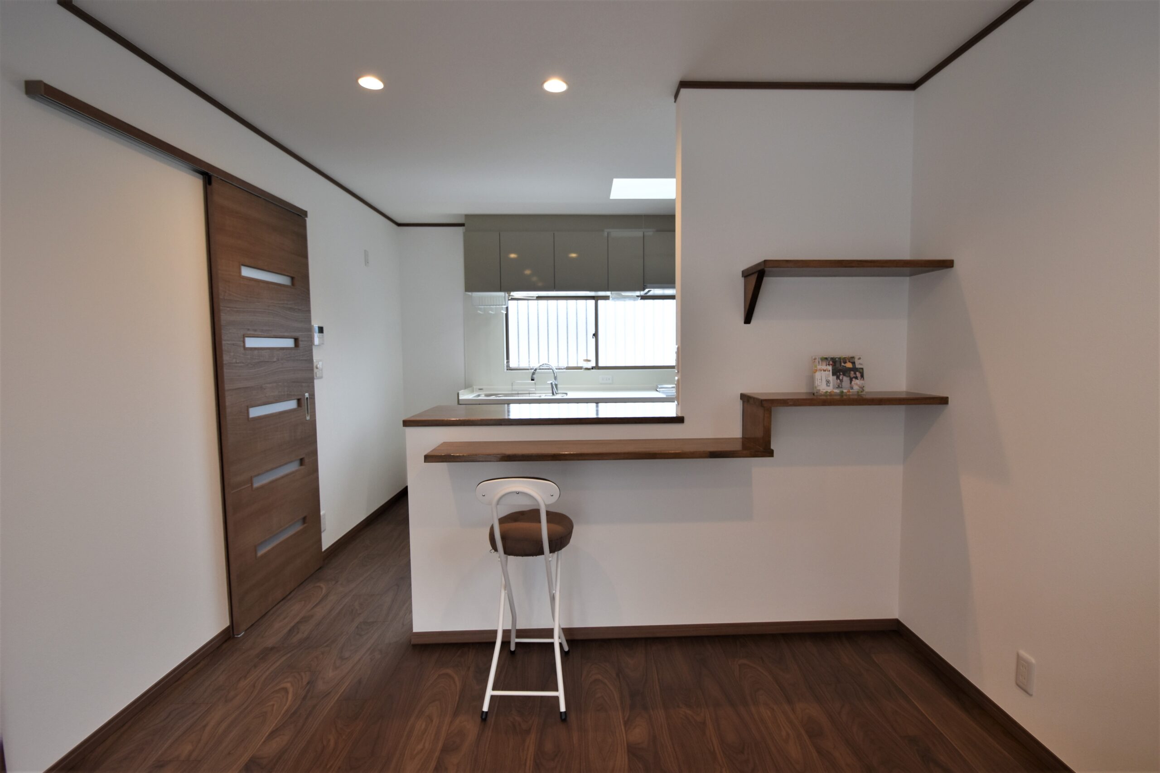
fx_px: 532
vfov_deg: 72.1
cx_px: 580
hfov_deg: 95.0
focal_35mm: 16
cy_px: 386
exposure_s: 1/80
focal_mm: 11
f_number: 4.5
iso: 400
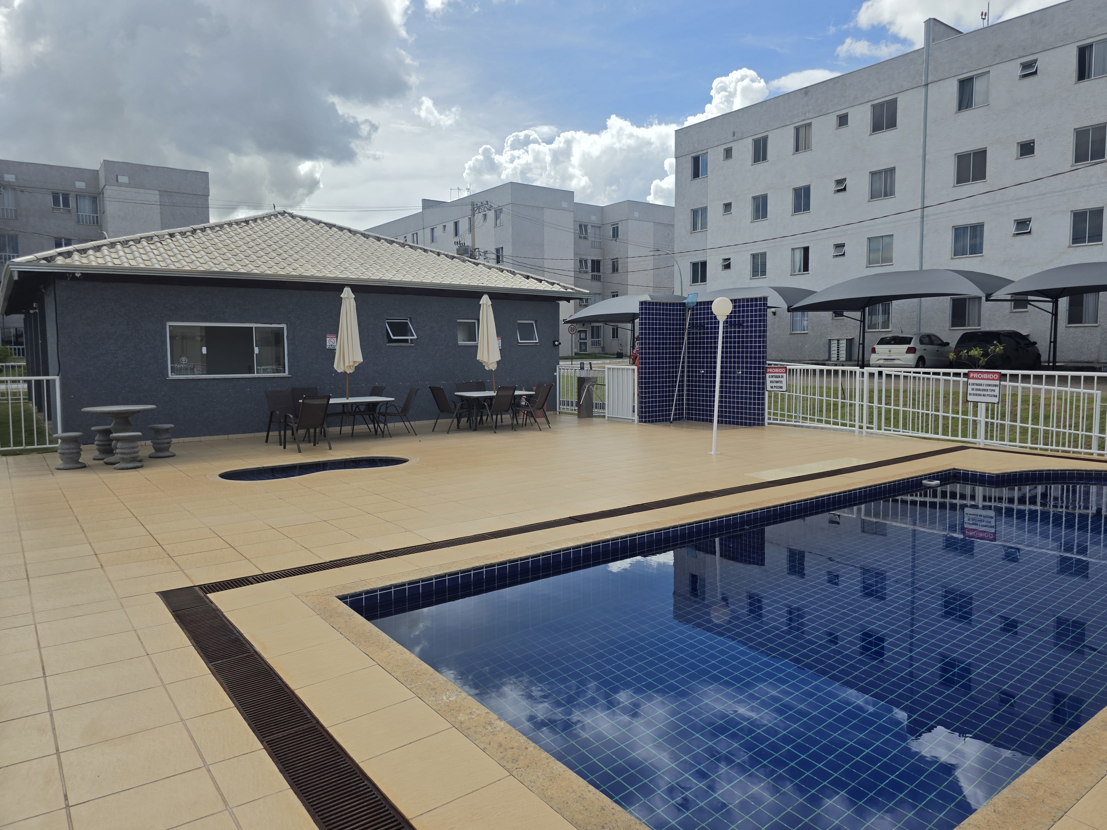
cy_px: 415
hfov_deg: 73.9
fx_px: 736
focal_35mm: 23
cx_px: 554
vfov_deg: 58.9
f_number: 1.7
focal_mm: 6.3
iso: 80
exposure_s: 1/7626
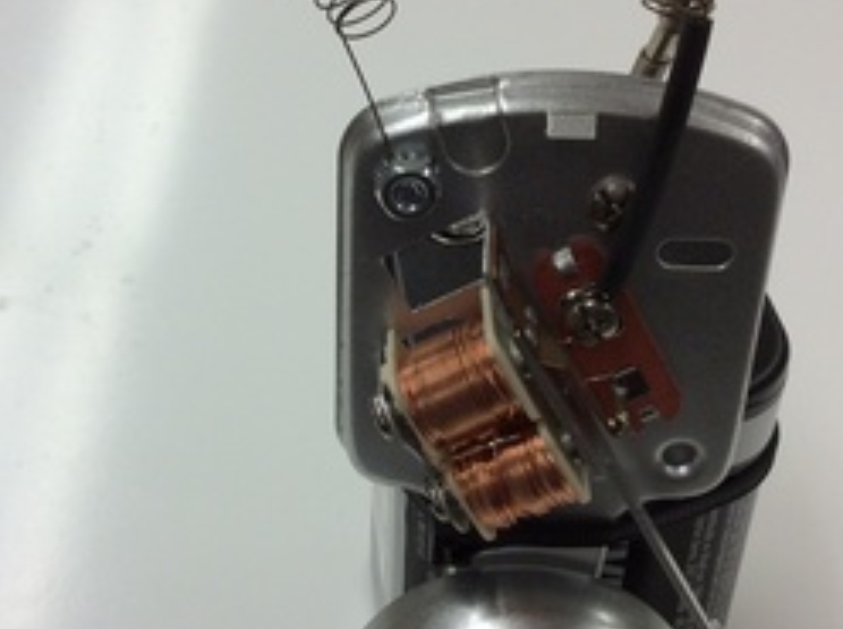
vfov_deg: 23.6
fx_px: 1507
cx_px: 326
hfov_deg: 31.1
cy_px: 318
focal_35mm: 62
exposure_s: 1/60
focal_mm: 3.3
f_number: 2.4
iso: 40
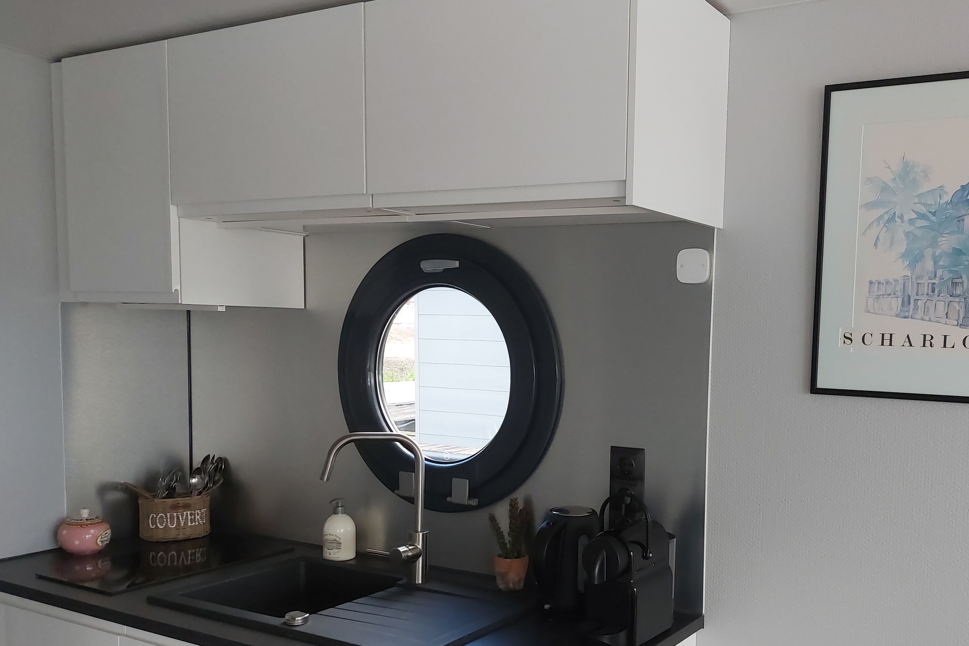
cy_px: 419
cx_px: 622
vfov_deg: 39.6
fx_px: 888
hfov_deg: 56.3
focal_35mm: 33
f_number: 1.8
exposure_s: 1/120
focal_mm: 5.23
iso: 250
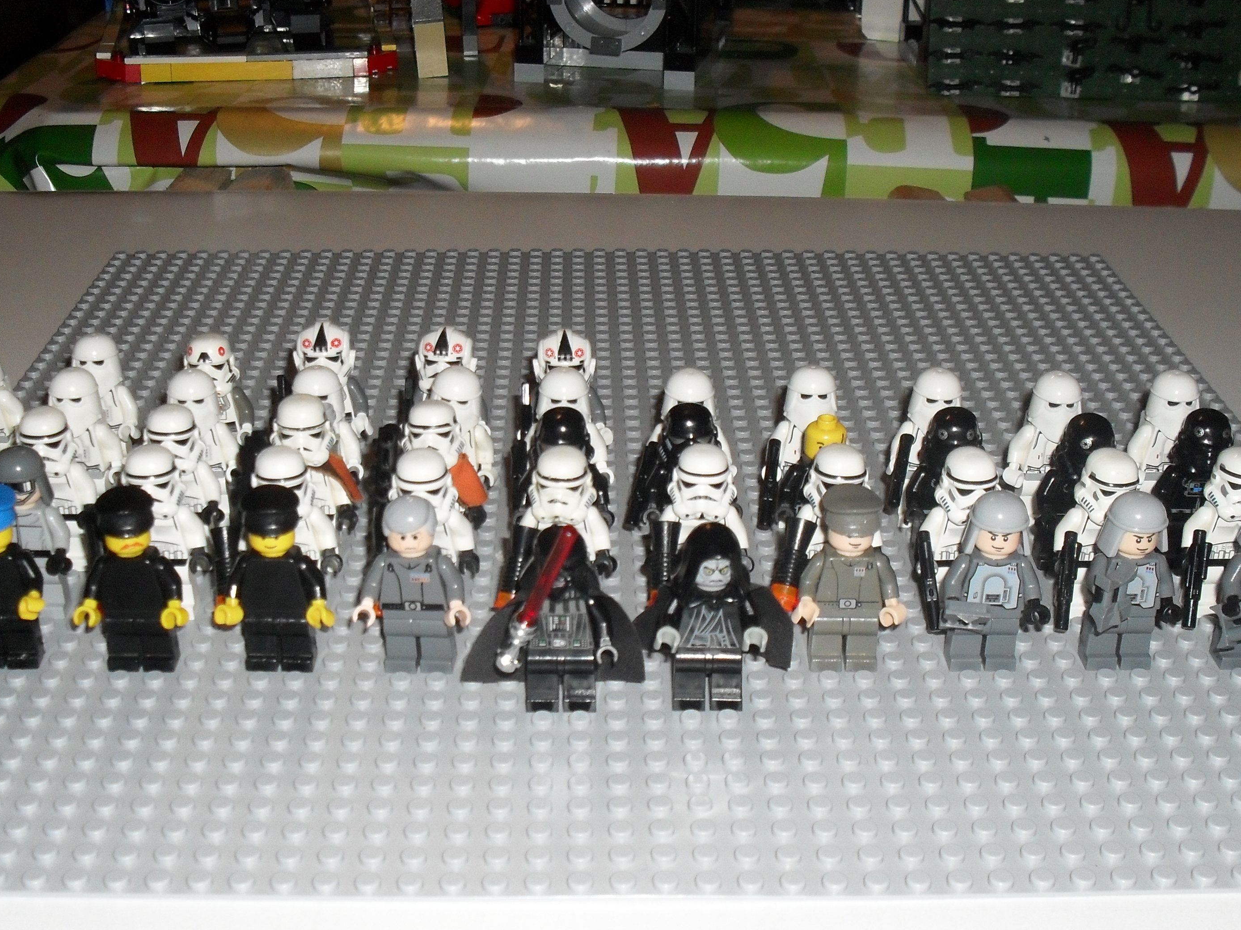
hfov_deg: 41.2
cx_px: 612
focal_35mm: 46
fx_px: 1649
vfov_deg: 31.5
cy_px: 497
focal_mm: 6.3
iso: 200
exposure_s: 1/45
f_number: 3.2
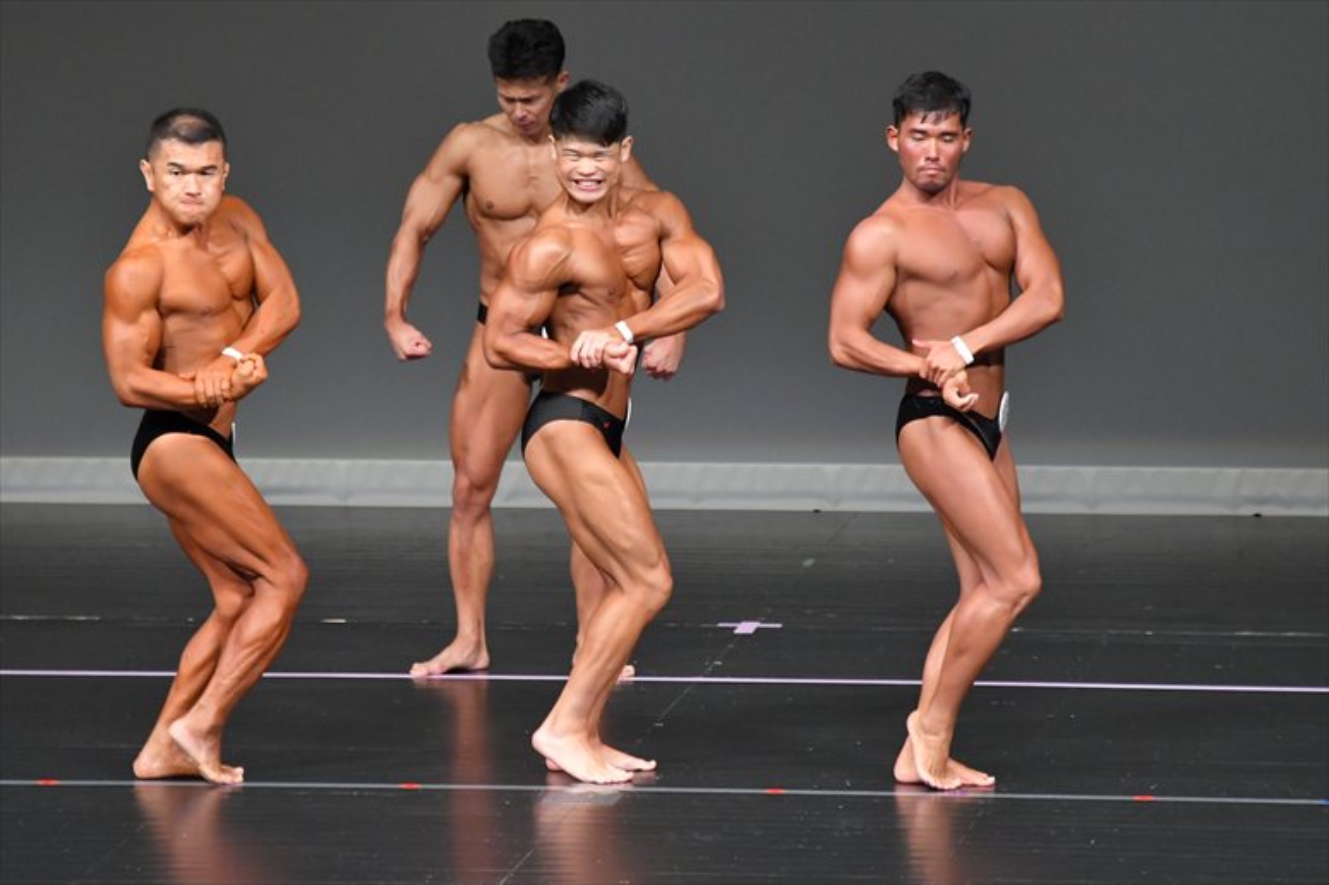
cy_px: 442
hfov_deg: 6.5
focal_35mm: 315
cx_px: 664
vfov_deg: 4.4
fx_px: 11623
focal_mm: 210
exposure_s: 1/400
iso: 5000
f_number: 5.6
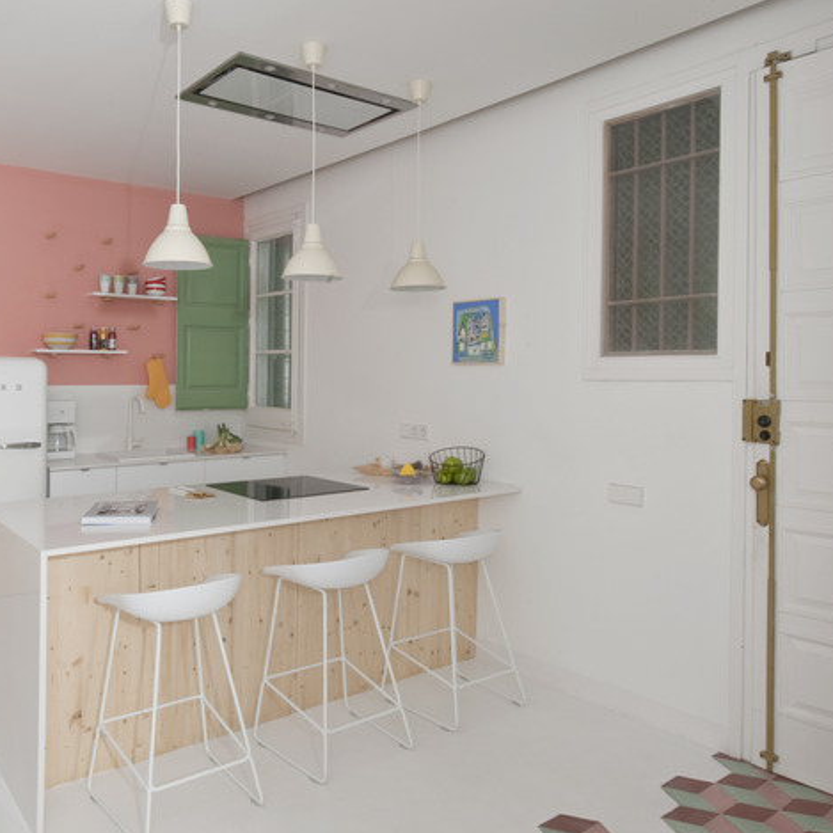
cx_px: 302
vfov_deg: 65.0
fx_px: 653
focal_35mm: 24
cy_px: 429
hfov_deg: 63.9
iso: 200
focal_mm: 17
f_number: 22
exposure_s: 1.6
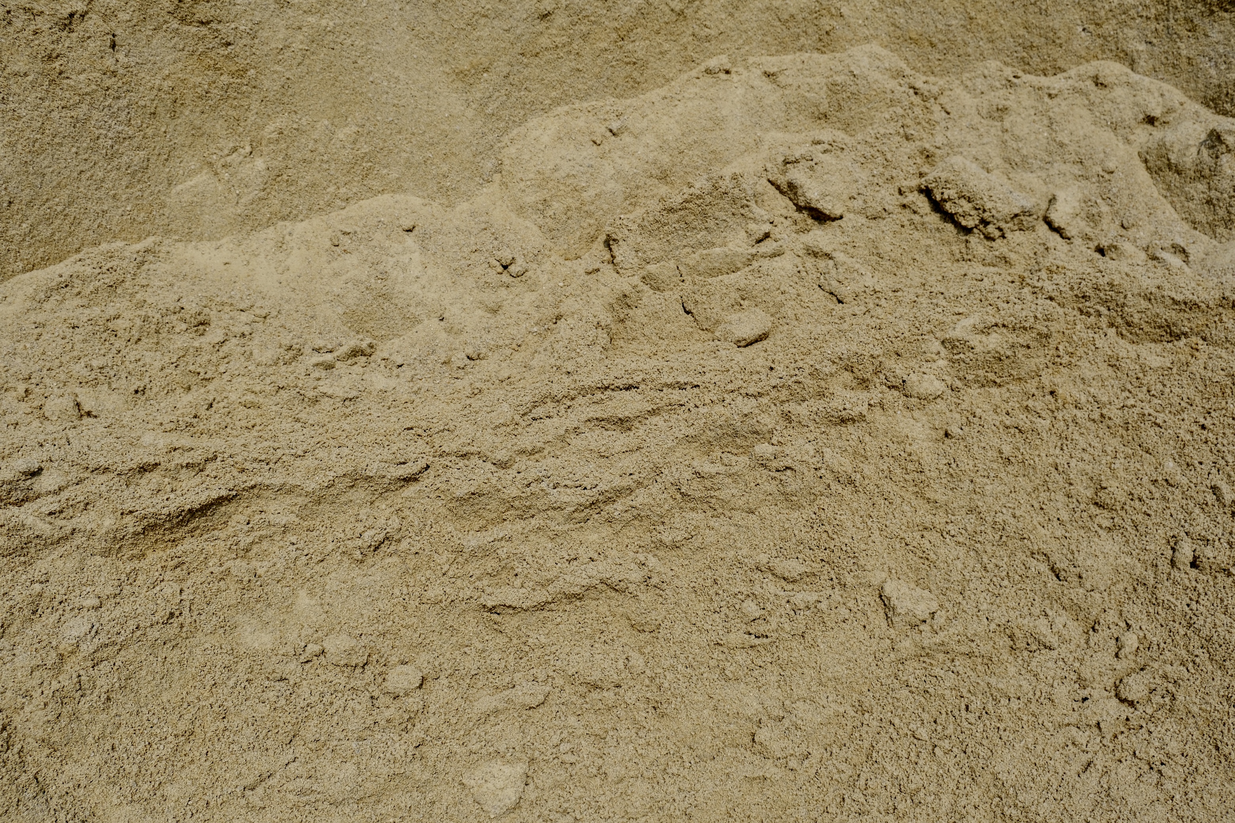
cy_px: 412
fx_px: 1132
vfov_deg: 40.0
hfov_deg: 57.2
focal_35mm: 33
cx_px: 618
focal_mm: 22.3
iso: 160
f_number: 5.6
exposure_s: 1/2000
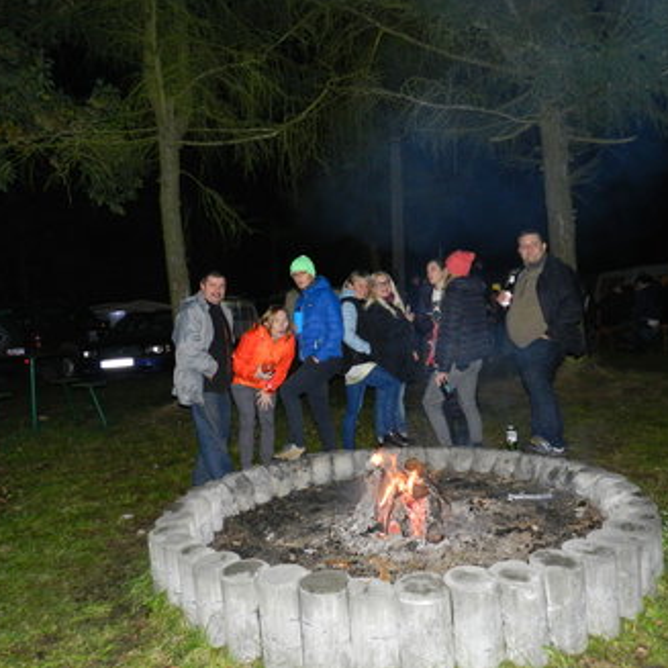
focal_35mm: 28
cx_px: 337
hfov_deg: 57.3
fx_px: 611
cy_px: 325
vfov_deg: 57.3
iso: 560
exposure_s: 1/30
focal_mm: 4
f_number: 3.4
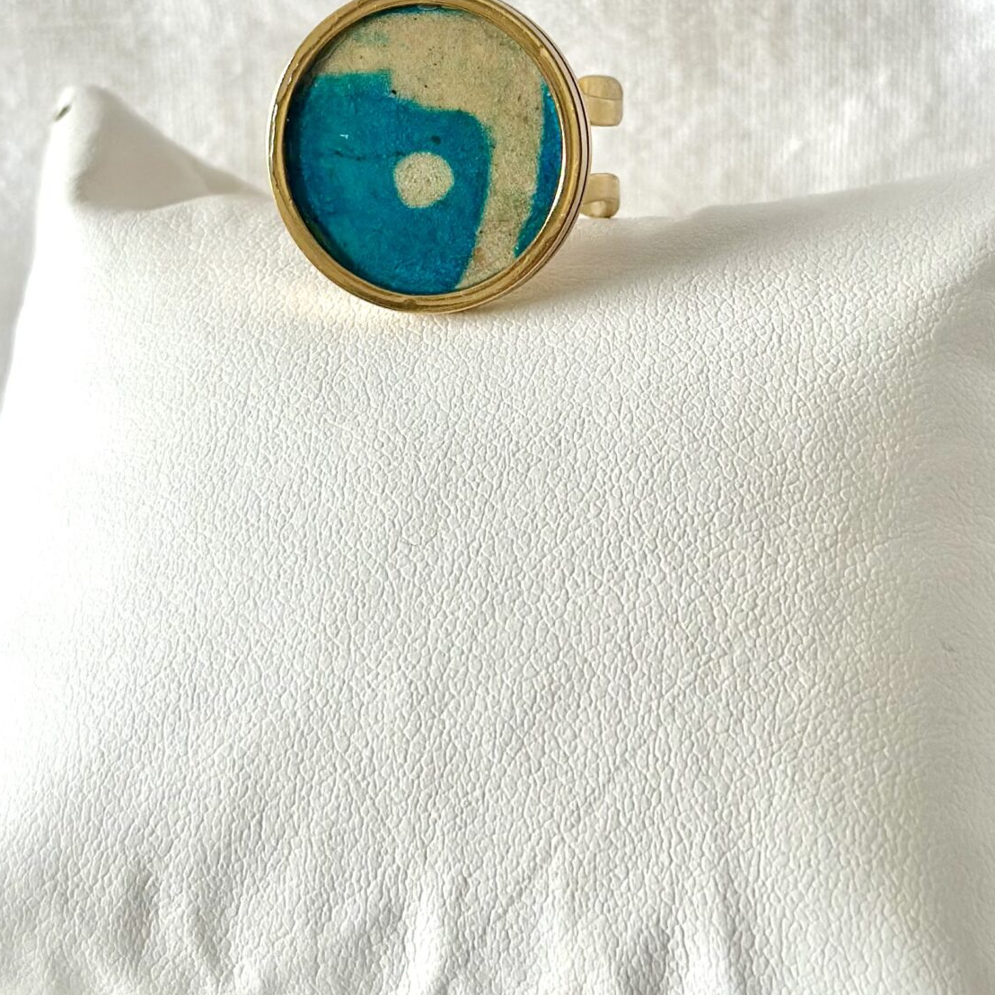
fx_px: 3187
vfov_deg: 17.4
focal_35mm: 98
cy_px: 54
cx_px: 512
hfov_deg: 17.7
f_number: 1.78
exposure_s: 1/384
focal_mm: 6.86
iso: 80
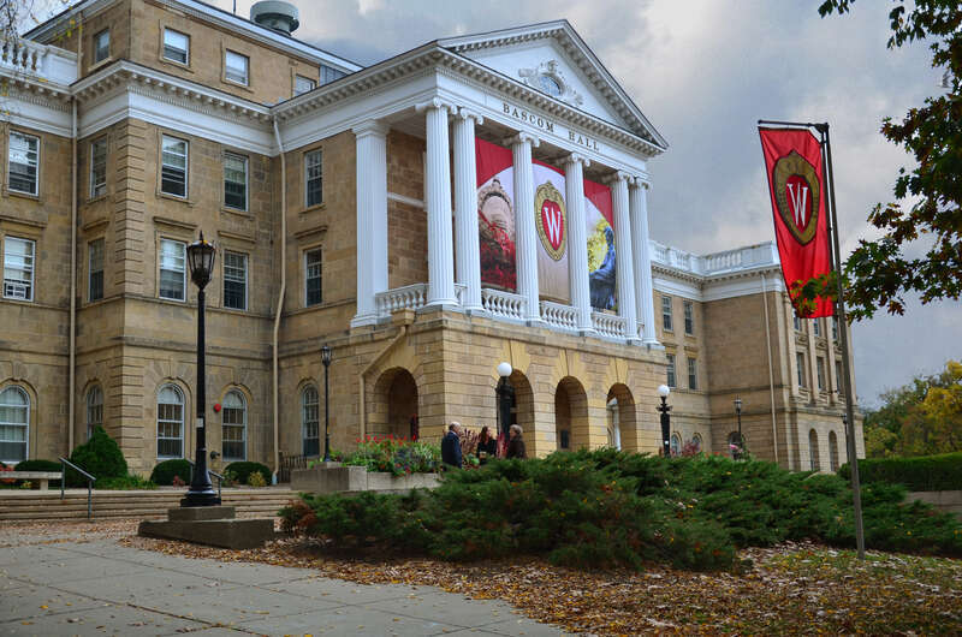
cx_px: 481
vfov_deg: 34.1
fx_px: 1040
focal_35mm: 39
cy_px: 318
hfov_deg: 49.6
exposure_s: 1/80
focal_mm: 26
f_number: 4.5
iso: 100
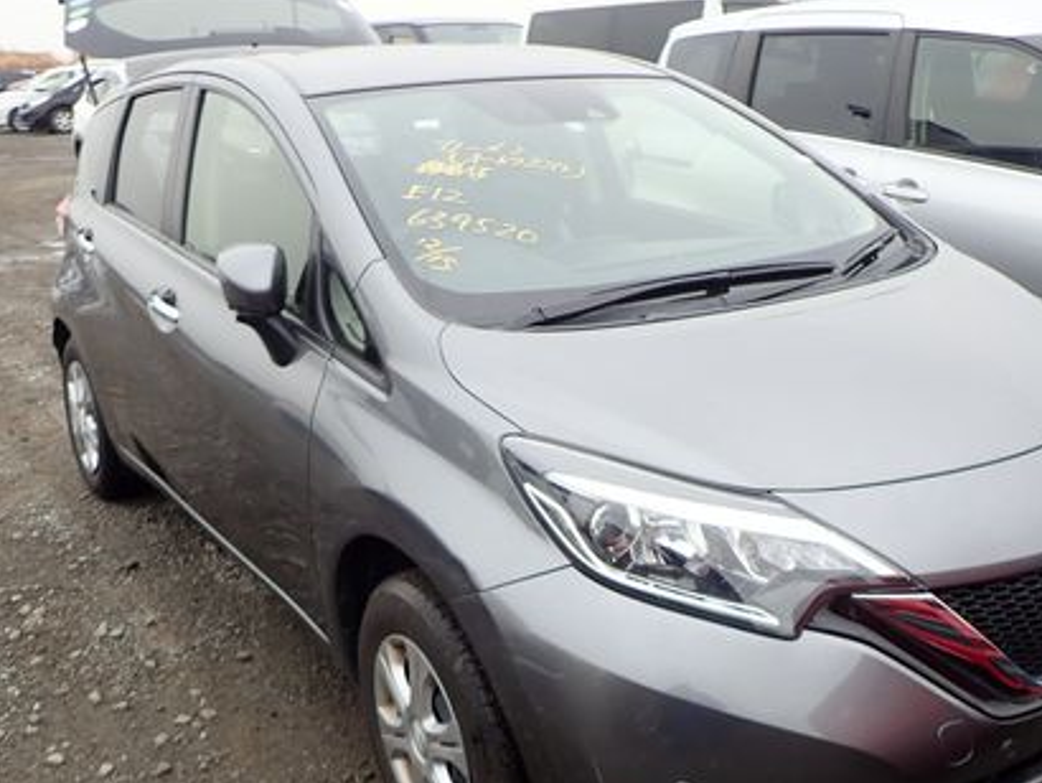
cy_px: 442
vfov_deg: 36.8
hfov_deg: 47.8
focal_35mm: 39
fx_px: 1175
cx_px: 564
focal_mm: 4.5
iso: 100
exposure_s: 1/100
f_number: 2.8
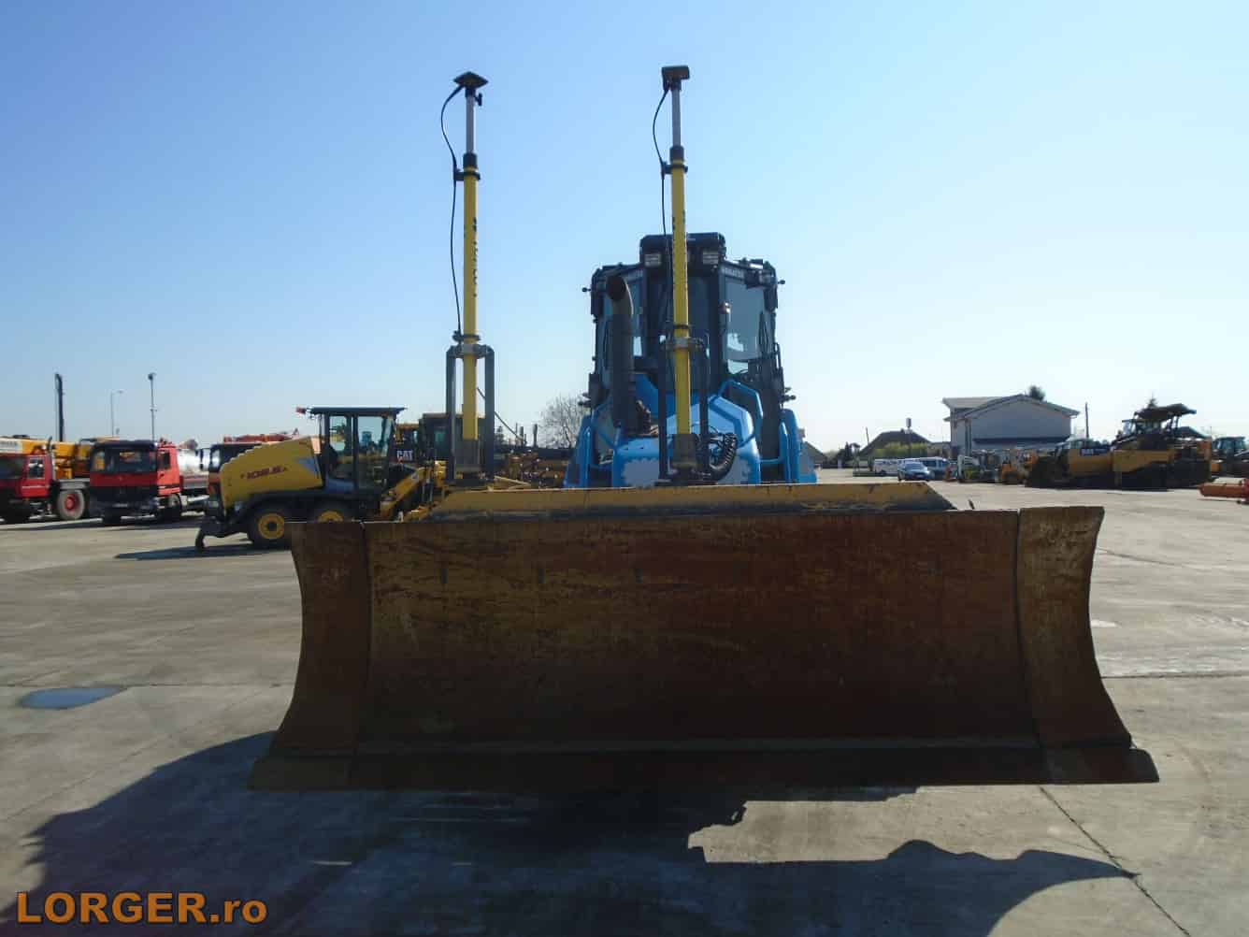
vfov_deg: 53.1
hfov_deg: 67.3
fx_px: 938
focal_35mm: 26
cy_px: 468
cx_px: 624
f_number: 8
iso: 100
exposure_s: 1/250
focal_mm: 4.6
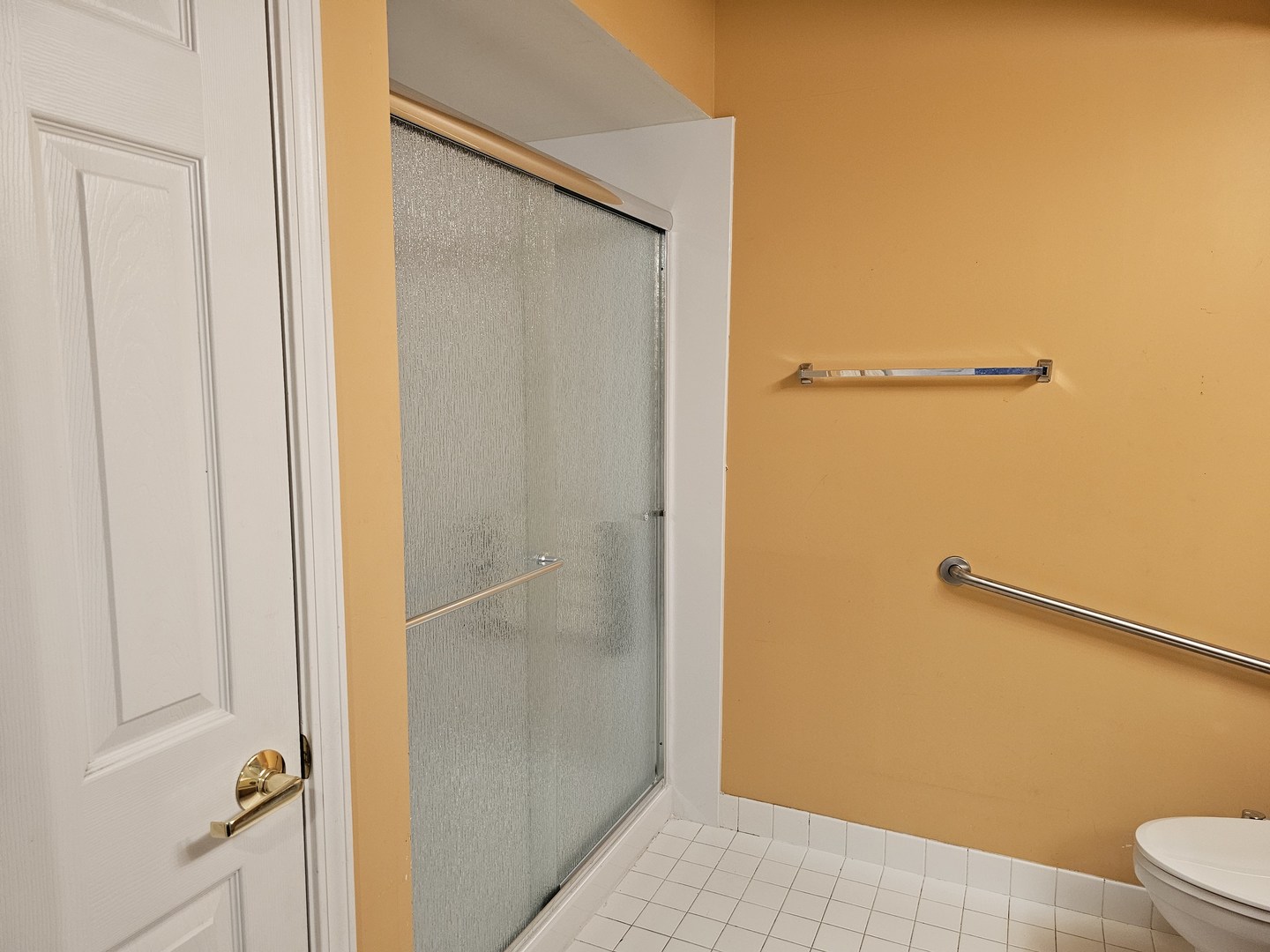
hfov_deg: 73.9
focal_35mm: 23
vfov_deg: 58.9
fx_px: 844
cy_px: 476
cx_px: 635
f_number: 1.7
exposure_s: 1/120
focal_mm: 6.3
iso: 320
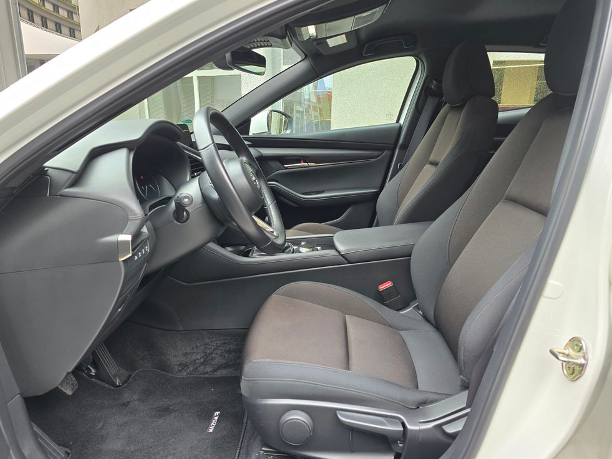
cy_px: 224
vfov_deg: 56.8
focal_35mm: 24
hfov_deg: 71.6
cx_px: 295
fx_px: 424
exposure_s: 1/100
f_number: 1.7
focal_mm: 6.3
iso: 125
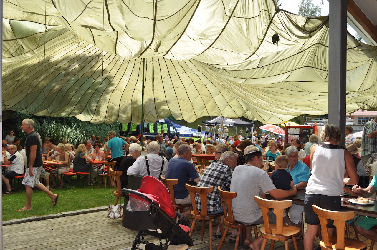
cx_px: 188
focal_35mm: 36
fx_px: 377
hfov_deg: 53.2
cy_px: 125
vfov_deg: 36.8
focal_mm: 24
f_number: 9
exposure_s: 1/200
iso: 200
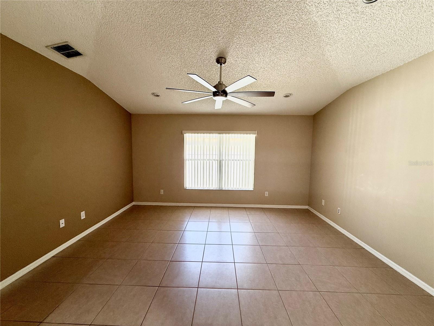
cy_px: 163
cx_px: 217
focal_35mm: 14
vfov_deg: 85.7
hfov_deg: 102.1
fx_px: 176
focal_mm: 2.22
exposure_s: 1/120
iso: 100
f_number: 2.2
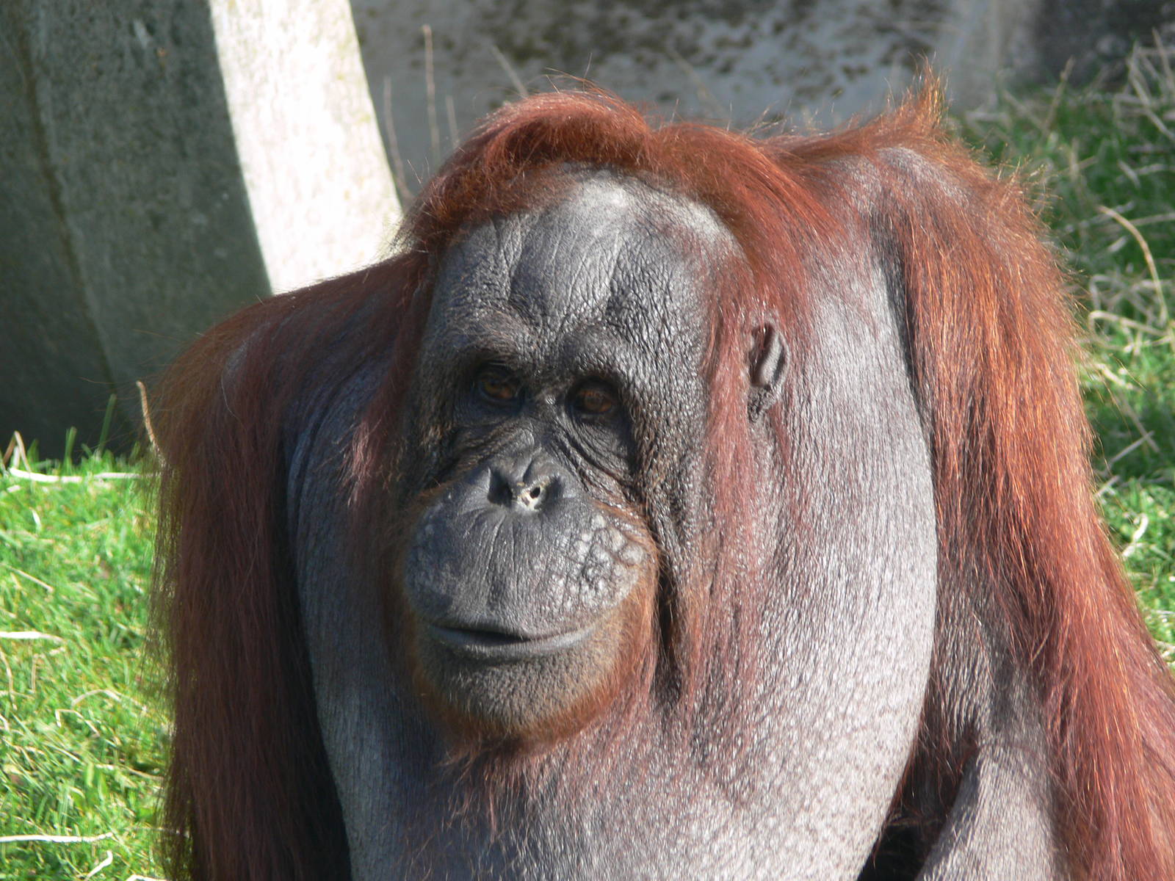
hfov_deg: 4.7
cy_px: 440
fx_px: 14256
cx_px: 588
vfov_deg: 3.5
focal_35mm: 420
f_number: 5
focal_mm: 88.8
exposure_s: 1/100
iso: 80
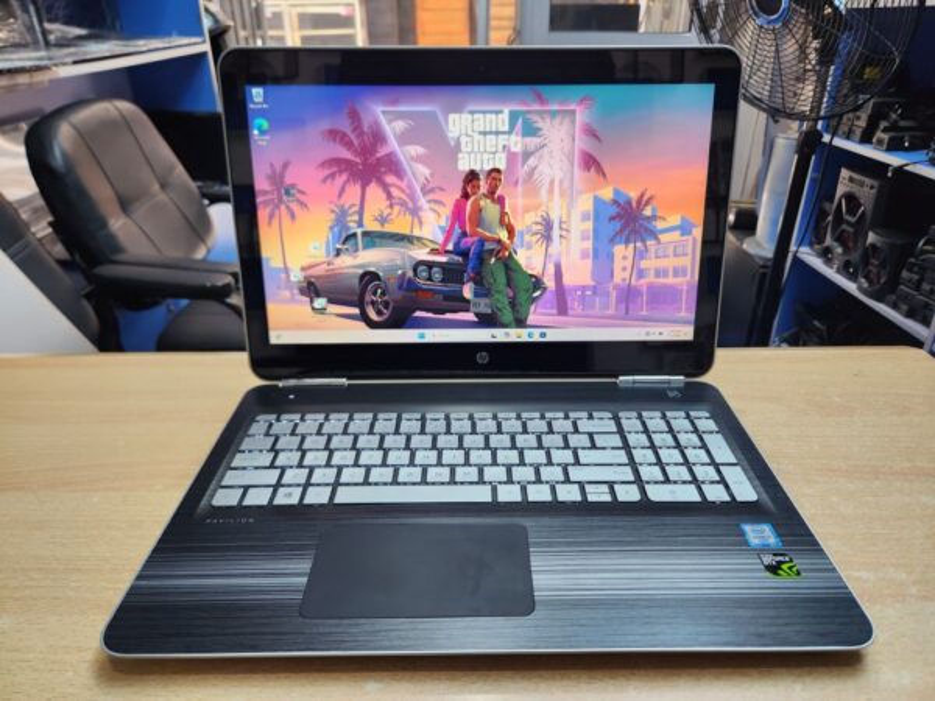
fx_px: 621
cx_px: 468
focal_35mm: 23
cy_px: 350
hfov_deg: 73.9
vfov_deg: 58.9
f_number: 1.8
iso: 125
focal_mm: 5.4
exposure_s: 1/100
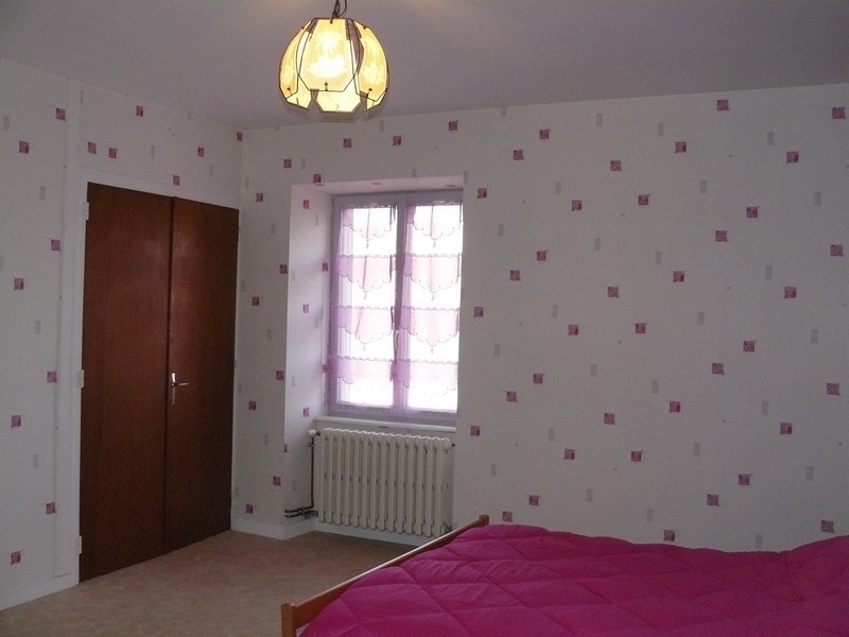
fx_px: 883
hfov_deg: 51.4
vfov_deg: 39.7
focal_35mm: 36
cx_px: 424
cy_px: 318
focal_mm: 6
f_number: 3.2
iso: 400
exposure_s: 1/100
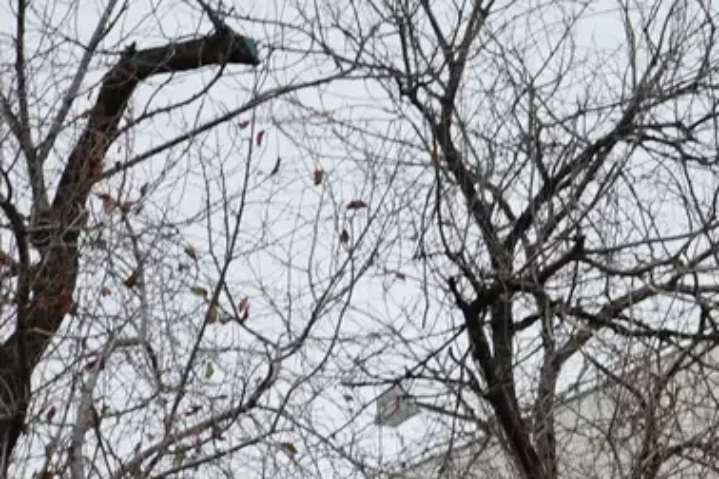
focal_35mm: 181
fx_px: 3615
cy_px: 699
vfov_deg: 7.5
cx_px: 652
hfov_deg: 11.3
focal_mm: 57
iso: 100
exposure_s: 1/60
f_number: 5.6
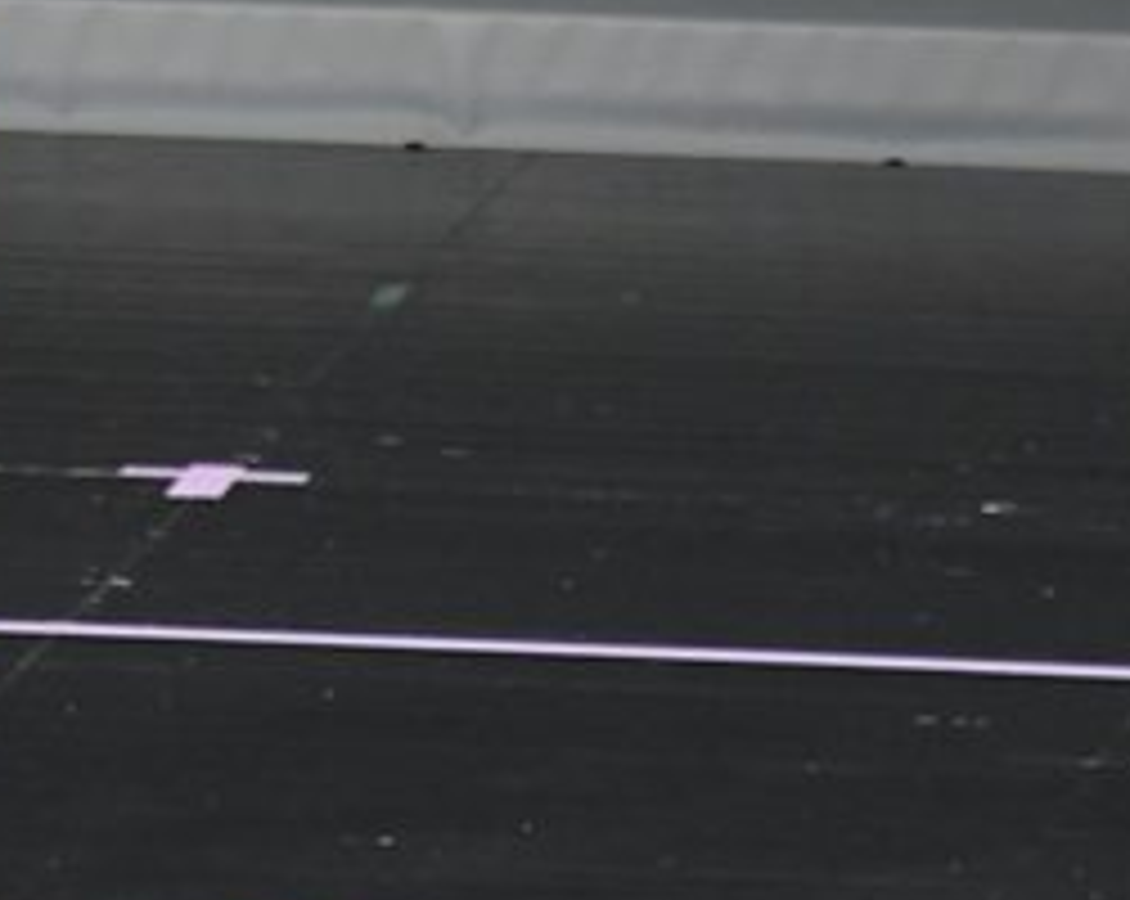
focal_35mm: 1088
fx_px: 36330
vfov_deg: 1.4
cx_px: -119
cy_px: -36
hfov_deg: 1.8
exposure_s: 1/400
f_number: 5.6
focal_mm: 250
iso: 4000
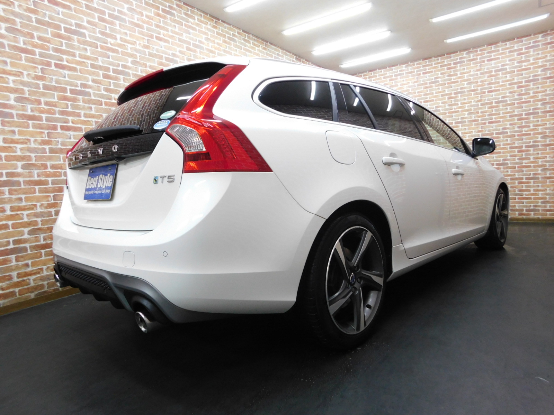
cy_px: 208
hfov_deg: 73.9
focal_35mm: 23
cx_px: 277
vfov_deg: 58.9
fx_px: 368
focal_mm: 4
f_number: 3
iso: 320
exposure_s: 1/30
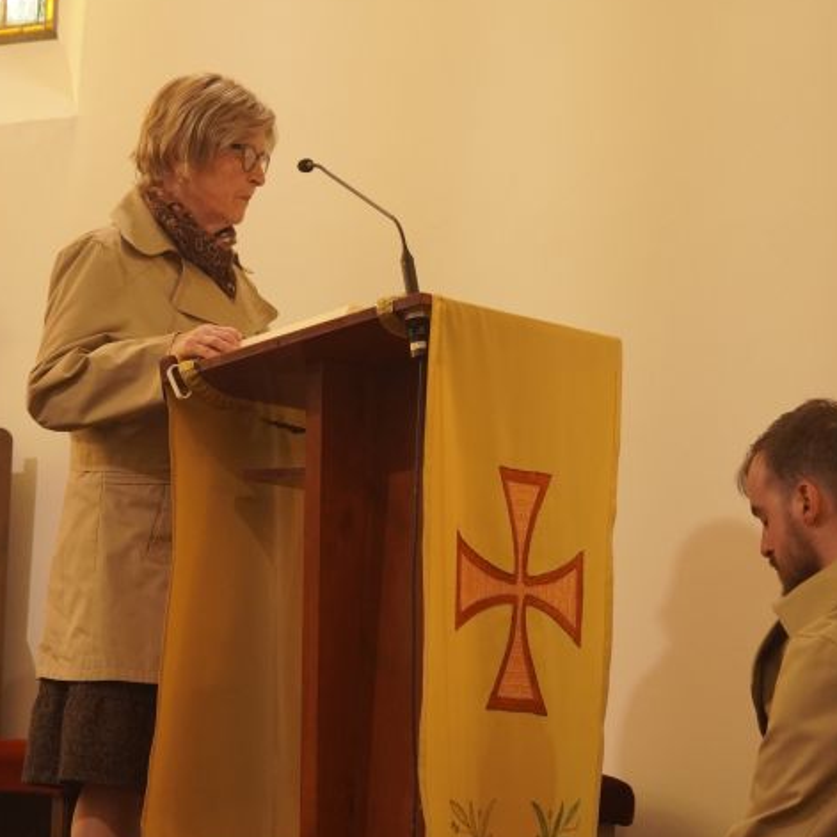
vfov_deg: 13.0
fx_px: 3666
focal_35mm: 134
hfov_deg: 13.0
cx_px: 309
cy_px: 370
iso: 1250
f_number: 3.2
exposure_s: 1/200
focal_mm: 50
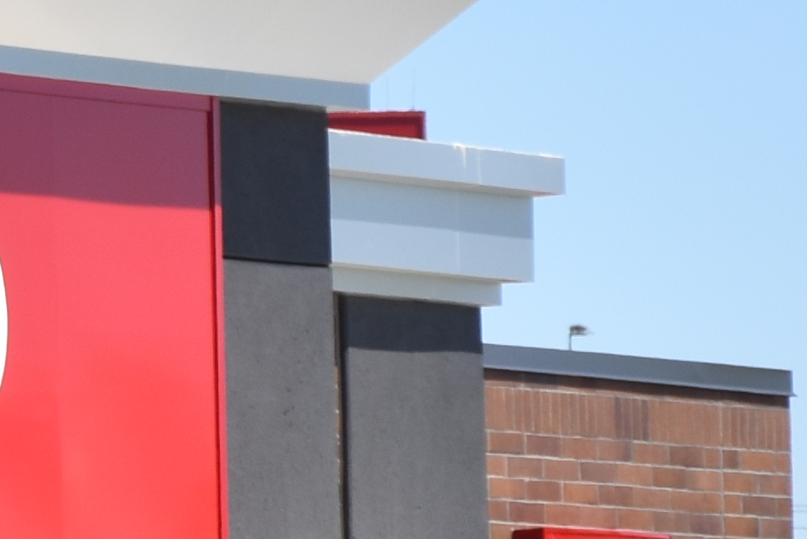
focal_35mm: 718
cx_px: -1347
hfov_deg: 2.8
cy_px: 510
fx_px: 16101
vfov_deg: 1.9
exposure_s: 1/250
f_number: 8
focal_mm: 75
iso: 100
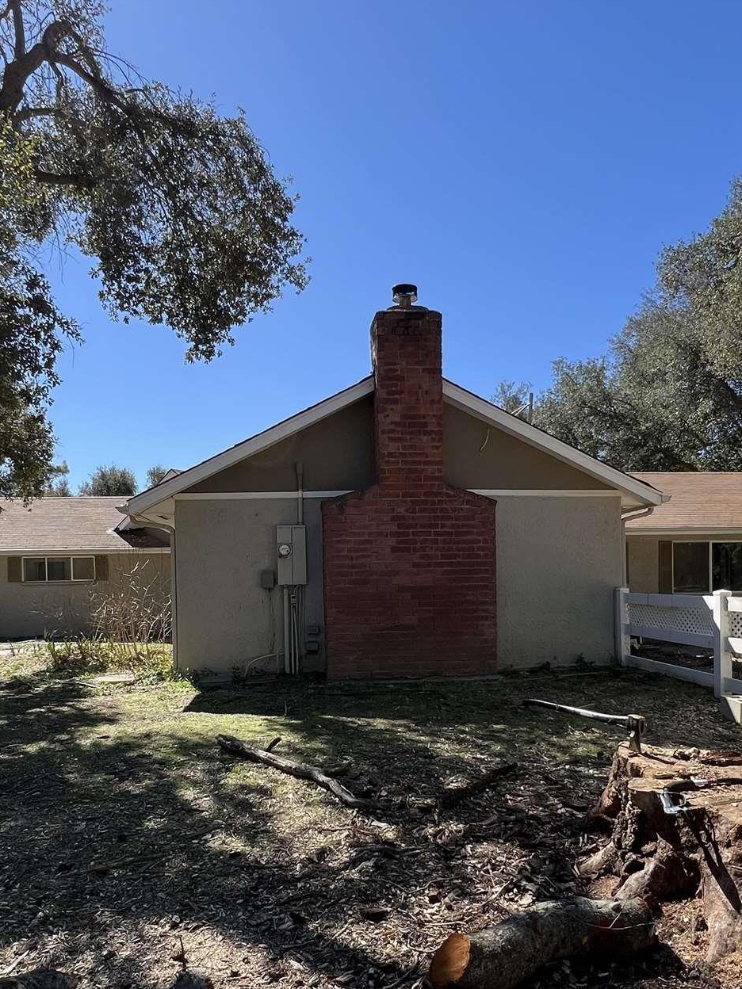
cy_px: 609
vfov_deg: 70.6
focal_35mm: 24
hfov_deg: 56.8
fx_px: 686
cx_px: 366
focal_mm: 1.57
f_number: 1.8
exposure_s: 1/699
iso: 32
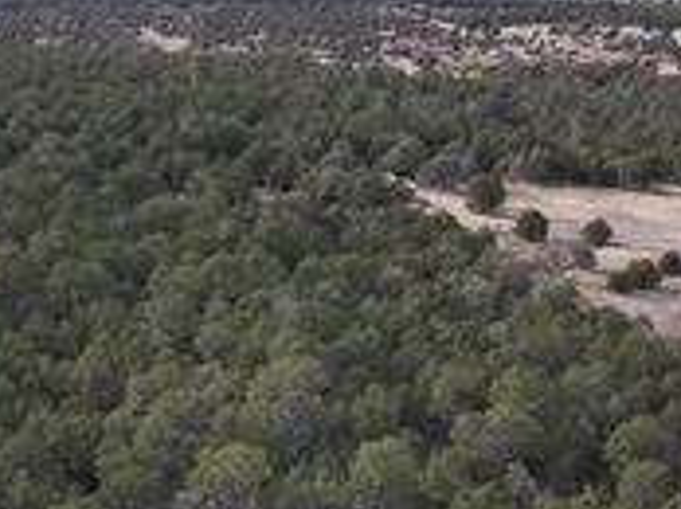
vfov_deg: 20.8
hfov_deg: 28.2
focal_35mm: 69
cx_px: 301
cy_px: 464
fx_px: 1356
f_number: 1.7
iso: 100
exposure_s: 1/800
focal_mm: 6.72
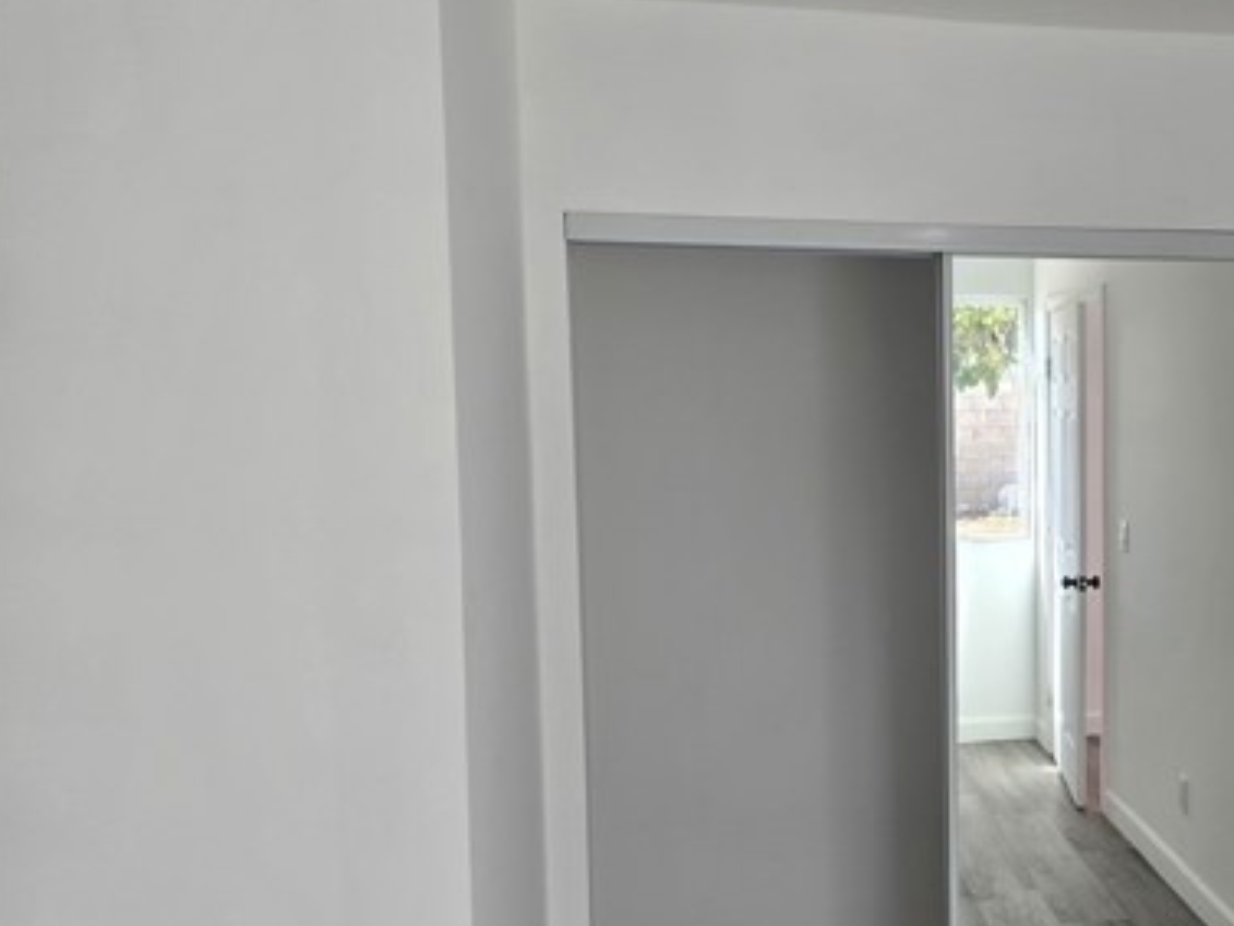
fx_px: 1391
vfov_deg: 36.8
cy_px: 527
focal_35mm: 39
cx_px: 1031
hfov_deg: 44.9
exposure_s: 1/120
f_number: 1.8
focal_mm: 5.4
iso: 32
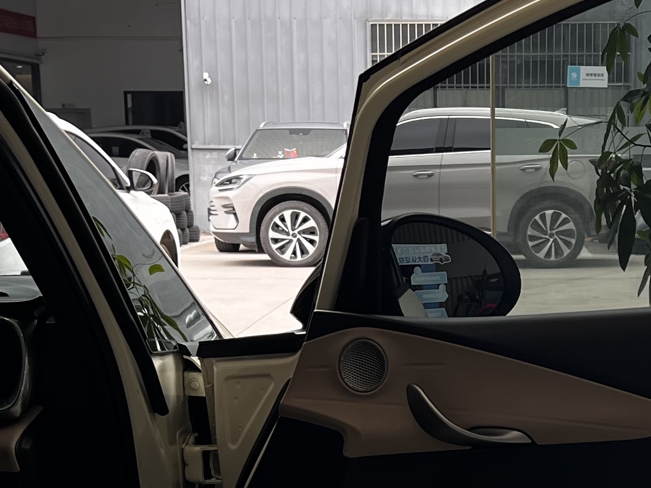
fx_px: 1673
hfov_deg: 21.8
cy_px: 532
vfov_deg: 16.1
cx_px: 507
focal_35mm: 89
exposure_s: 1/466
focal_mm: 5.7
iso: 50
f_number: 1.5
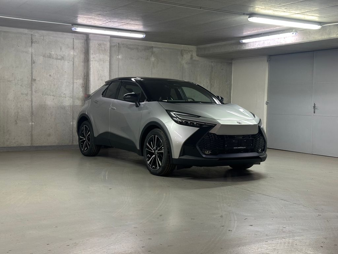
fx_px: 469
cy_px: 127
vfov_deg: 30.3
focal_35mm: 48
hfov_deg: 39.7
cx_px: 169
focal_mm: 6.86
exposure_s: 1/50
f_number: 1.78
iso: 200
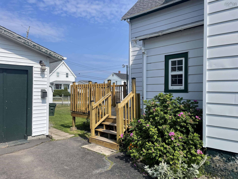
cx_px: 119
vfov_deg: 53.1
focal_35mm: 26
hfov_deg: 67.3
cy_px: 90
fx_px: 179
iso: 32
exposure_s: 1/3300
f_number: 1.6
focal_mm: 4.2
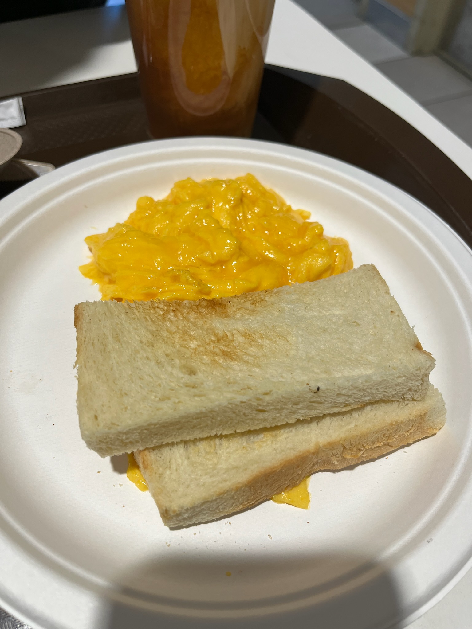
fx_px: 473
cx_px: 236
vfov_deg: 67.3
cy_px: 314
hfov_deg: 53.1
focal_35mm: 26
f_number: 1.6
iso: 64
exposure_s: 1/60
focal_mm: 5.1
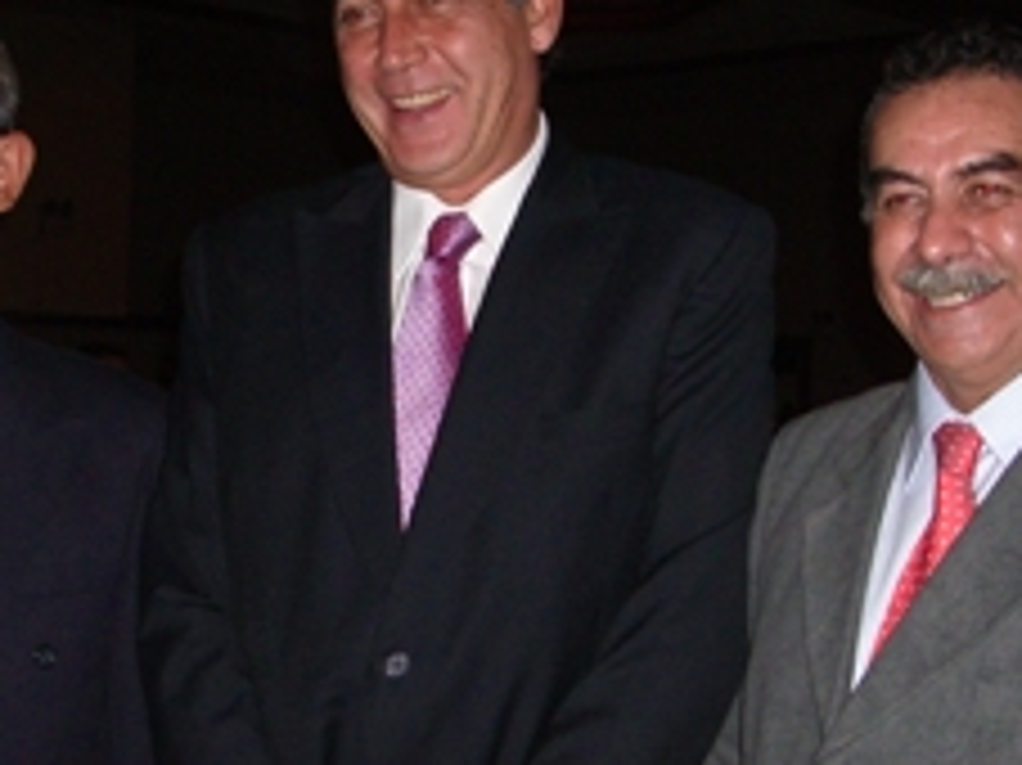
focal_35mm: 69
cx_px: 441
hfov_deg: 28.1
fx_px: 2036
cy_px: 554
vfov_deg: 21.1
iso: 200
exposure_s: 1/60
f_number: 2.6
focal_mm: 5.8
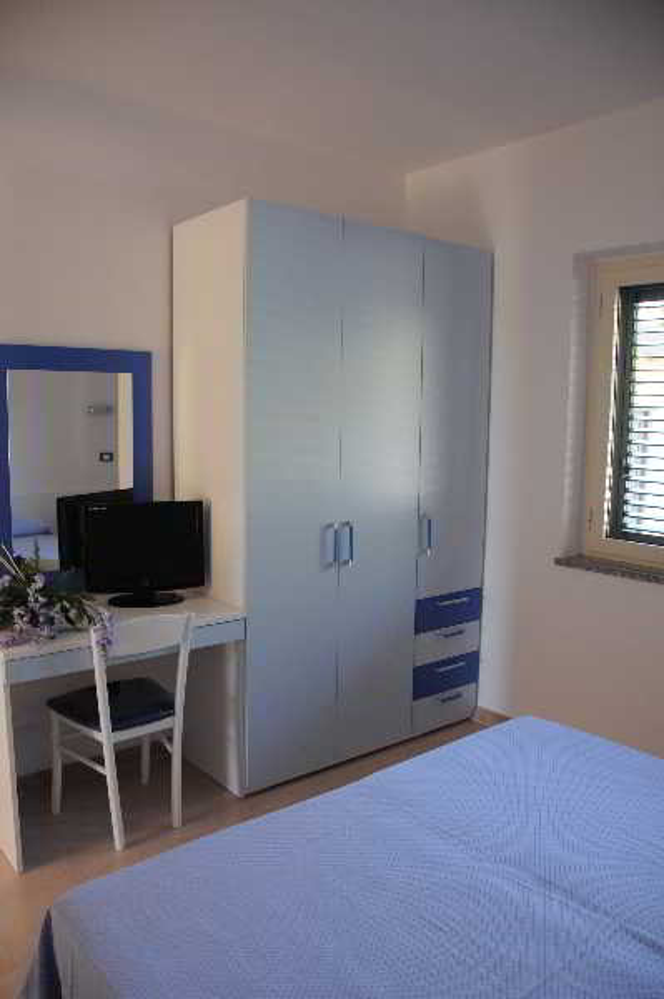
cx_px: 332
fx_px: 748
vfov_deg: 67.4
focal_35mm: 27
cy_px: 500
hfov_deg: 47.9
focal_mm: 18
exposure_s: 1/100
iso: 1000
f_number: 4
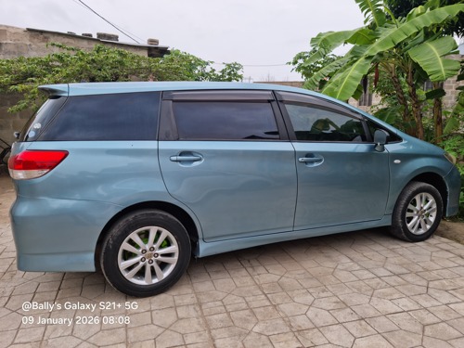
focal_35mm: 27
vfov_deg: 51.4
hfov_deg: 65.3
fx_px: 362
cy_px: 174
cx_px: 232
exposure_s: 1/182
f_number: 2
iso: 25
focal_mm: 5.9
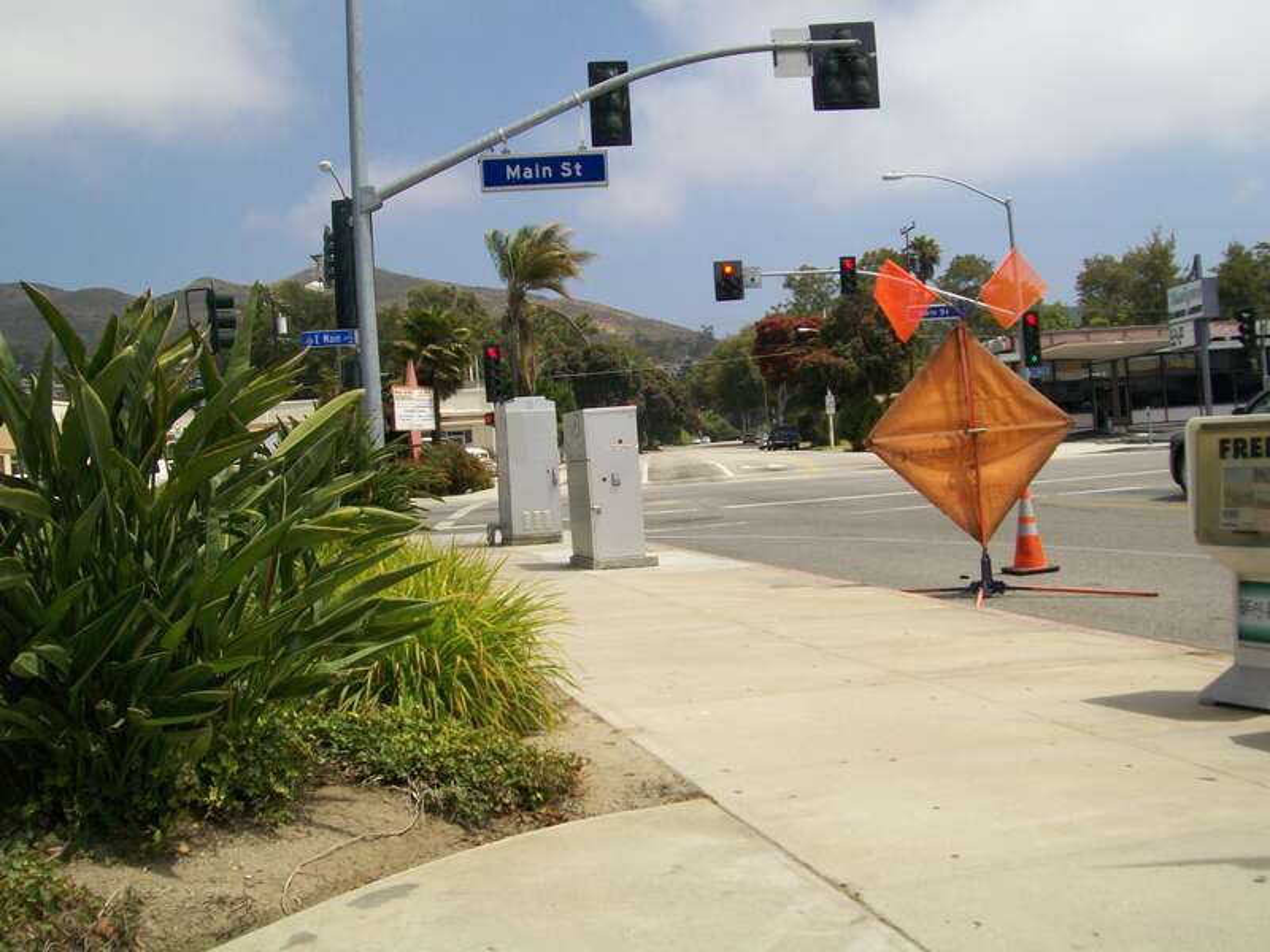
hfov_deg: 51.4
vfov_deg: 39.7
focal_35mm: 36
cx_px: 635
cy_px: 476
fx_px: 1321
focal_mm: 6
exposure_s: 1/250
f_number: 4.8
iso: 64
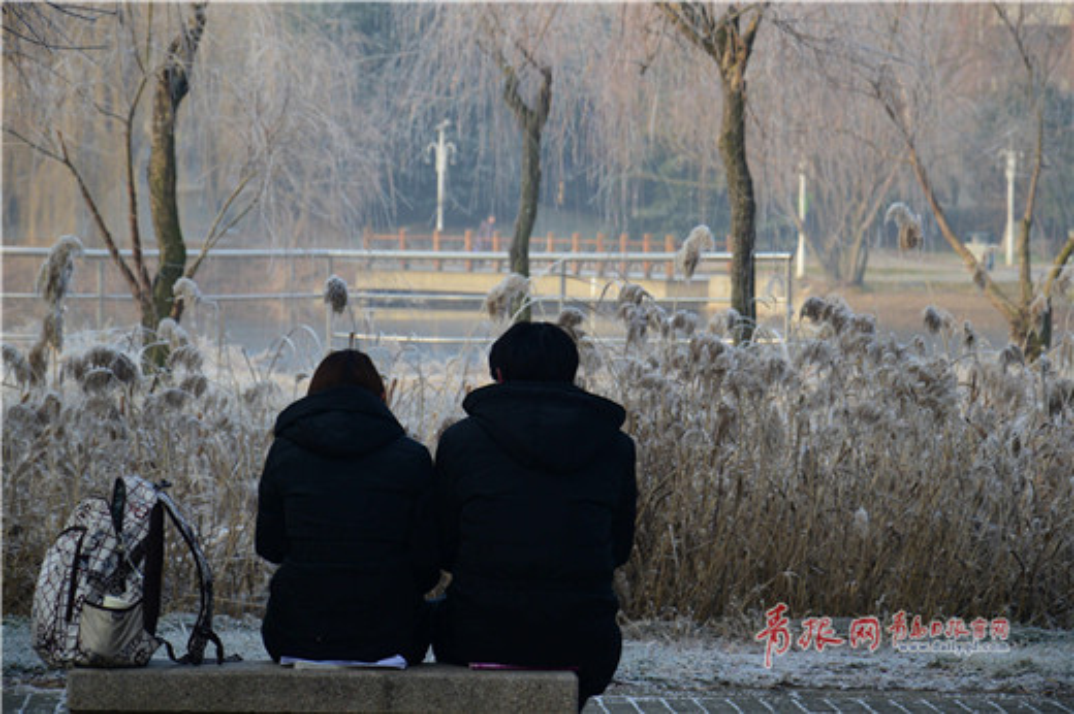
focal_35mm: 158
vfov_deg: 8.7
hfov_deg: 13.0
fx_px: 4696
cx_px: 537
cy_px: 357
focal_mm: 105
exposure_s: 1/400
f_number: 7.1
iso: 400
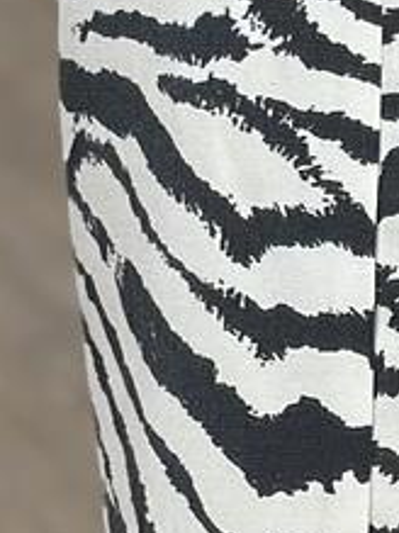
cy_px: 509
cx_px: 594
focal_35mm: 351
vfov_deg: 5.6
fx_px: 5400
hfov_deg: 4.2
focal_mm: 6.86
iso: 80
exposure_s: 1/141
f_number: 1.78
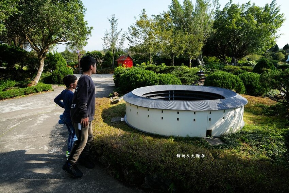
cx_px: 144
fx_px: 177
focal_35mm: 22
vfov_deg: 57.2
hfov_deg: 78.6
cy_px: 96
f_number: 8
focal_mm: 22
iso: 500
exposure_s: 1/640
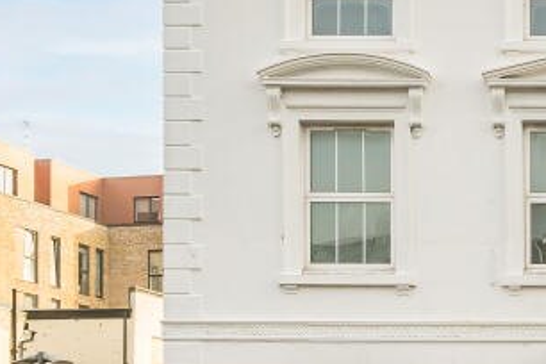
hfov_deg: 24.0
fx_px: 1016
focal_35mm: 67
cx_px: 808
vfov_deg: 20.3
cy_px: 147
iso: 320
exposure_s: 1/100
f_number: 10
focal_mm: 20
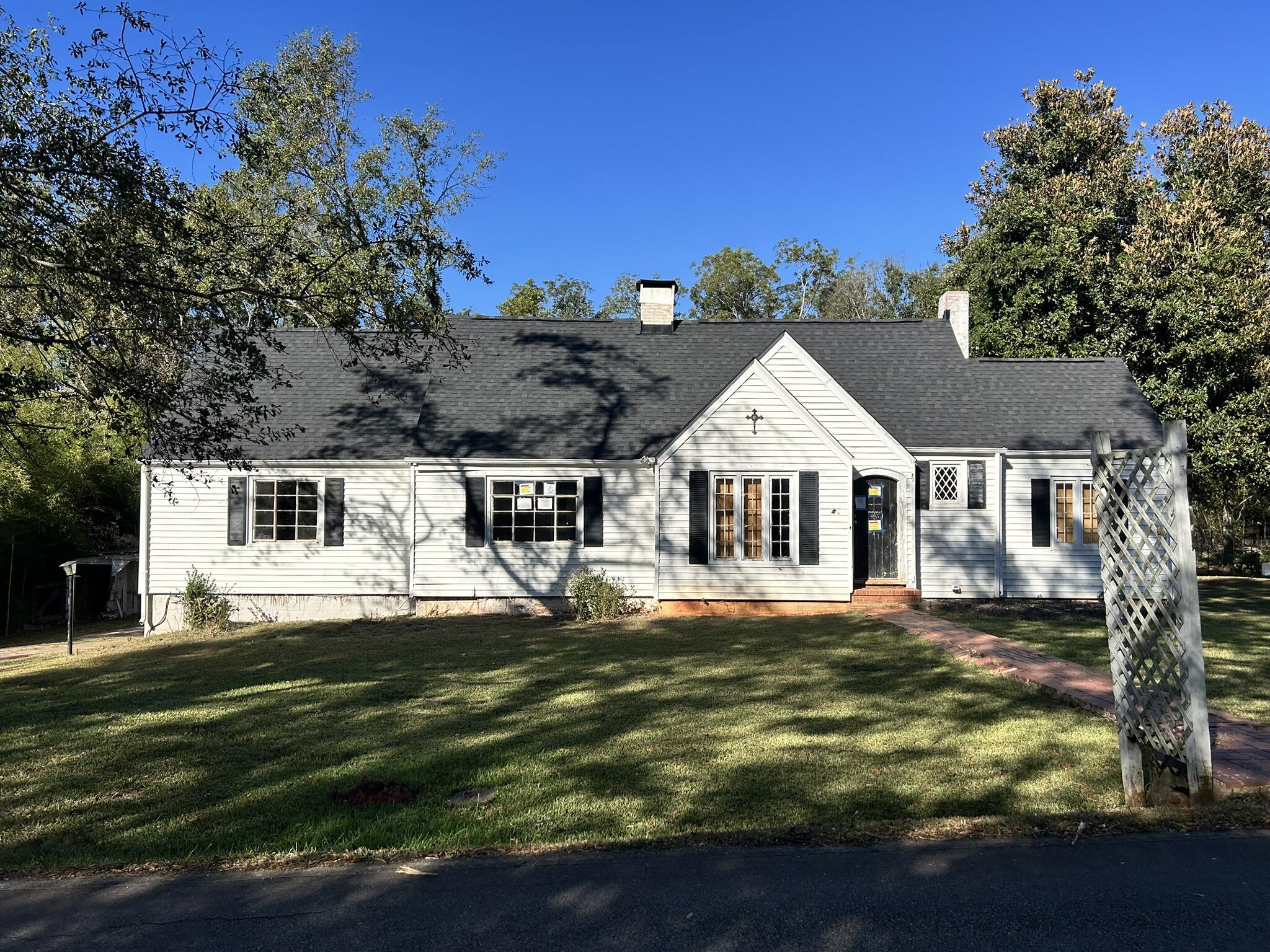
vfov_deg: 53.1
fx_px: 954
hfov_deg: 67.3
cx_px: 635
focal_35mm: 26
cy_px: 476
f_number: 1.5
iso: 50
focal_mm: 5.7
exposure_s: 1/3704
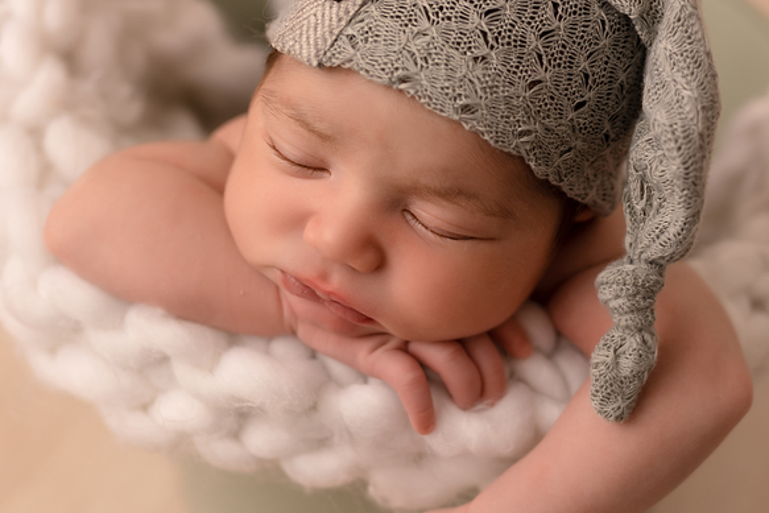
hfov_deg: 27.9
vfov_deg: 18.9
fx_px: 1538
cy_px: 224
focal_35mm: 72
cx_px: 510
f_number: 2.5
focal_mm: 35
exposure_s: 1/100
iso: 100
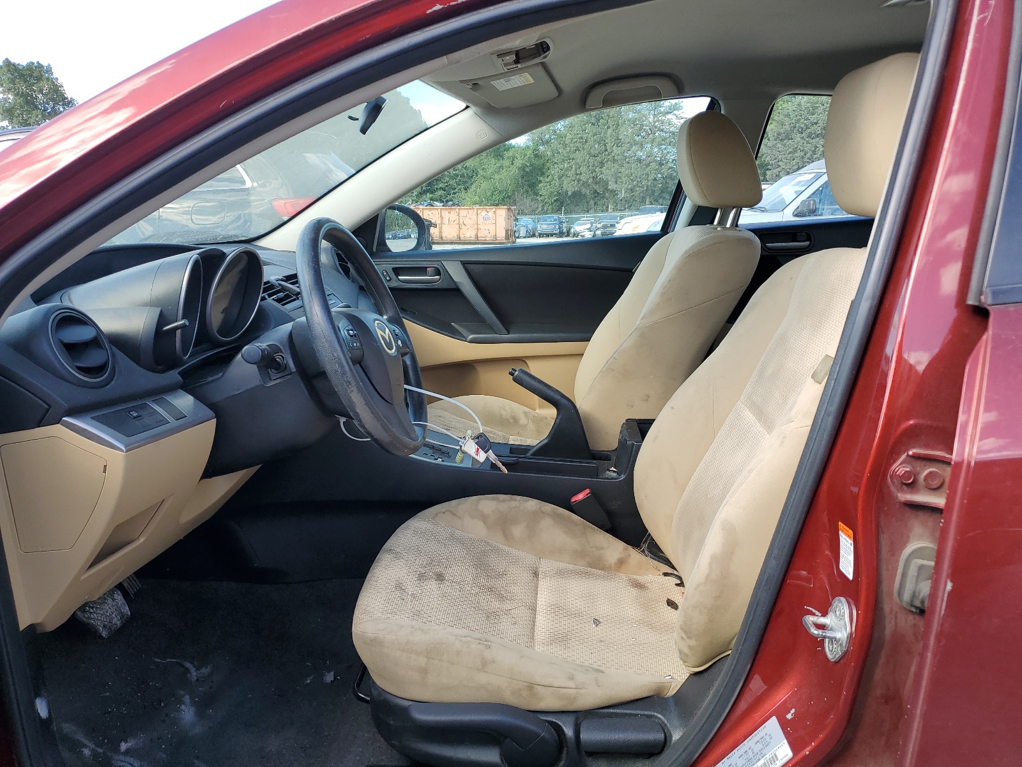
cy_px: 384
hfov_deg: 67.3
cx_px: 511
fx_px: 768
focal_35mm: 26
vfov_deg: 53.1
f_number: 1.5
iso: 50
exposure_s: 1/455
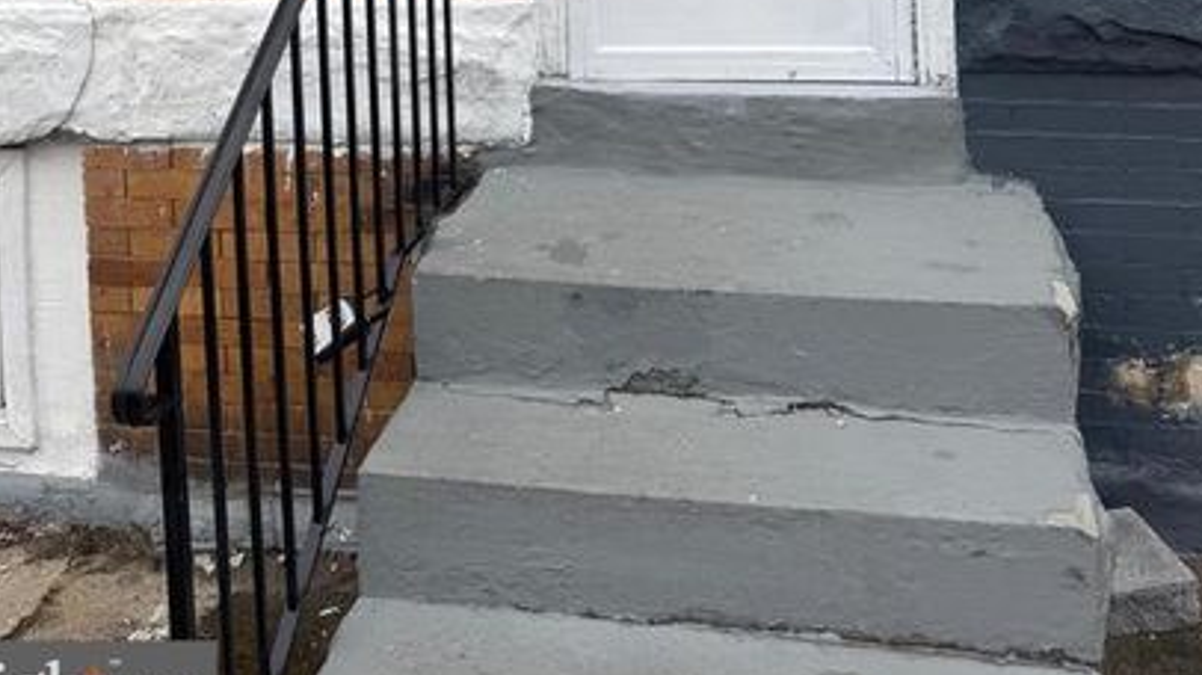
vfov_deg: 23.8
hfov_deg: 47.4
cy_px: -241
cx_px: 637
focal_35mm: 43
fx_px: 1370
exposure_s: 1/1215
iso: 80
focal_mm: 6.76
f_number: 1.78
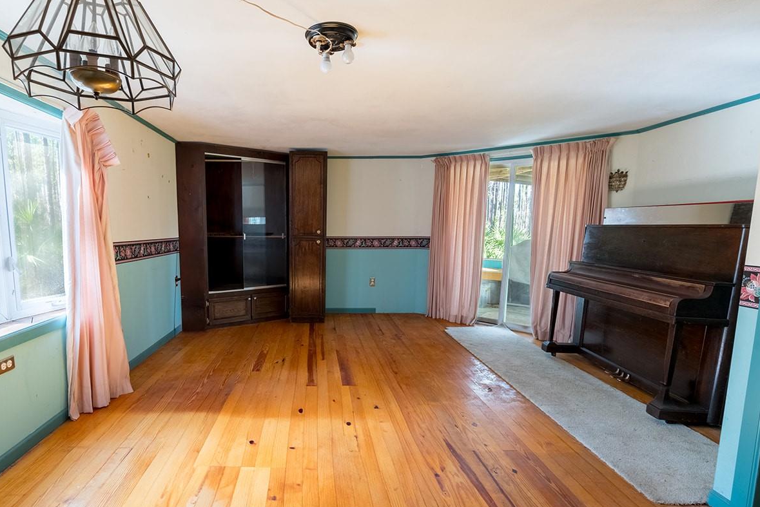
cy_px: 281
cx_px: 317
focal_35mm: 19
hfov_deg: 86.1
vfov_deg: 64.4
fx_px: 401
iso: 500
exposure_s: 1/100
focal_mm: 14
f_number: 9
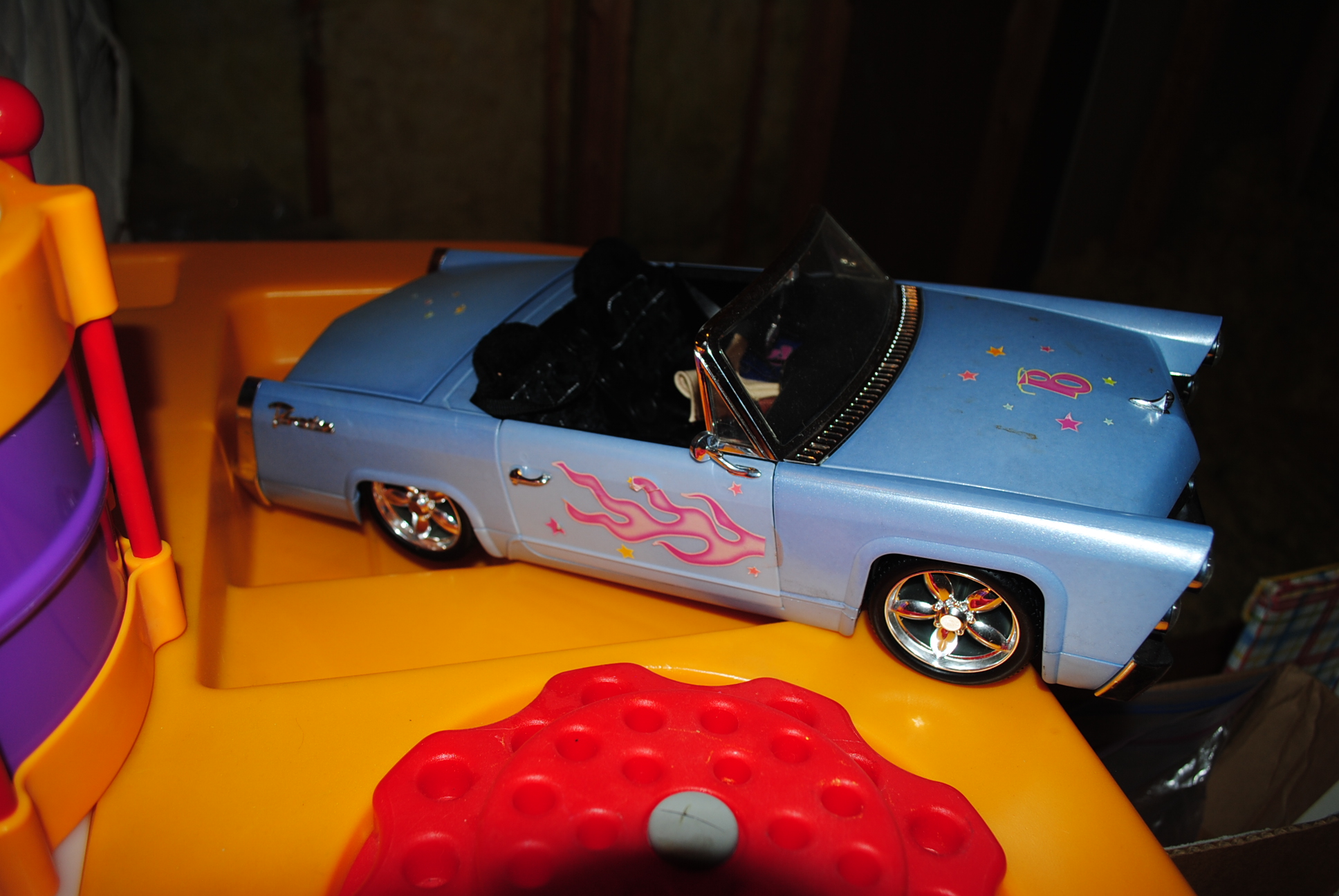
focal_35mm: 27
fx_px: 1005
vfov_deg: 48.0
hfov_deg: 67.3
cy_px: 448
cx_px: 670
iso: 100
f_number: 3.5
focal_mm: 18
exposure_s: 1/40
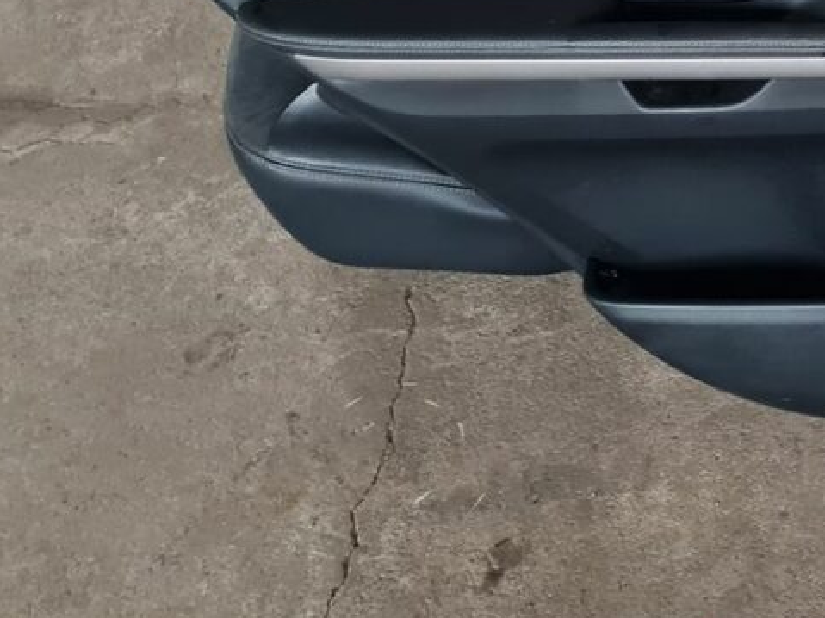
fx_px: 1811
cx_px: 1078
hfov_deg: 22.8
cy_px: -138
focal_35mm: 76
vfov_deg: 18.3
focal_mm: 5.4
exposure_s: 1/25
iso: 500
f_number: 1.8
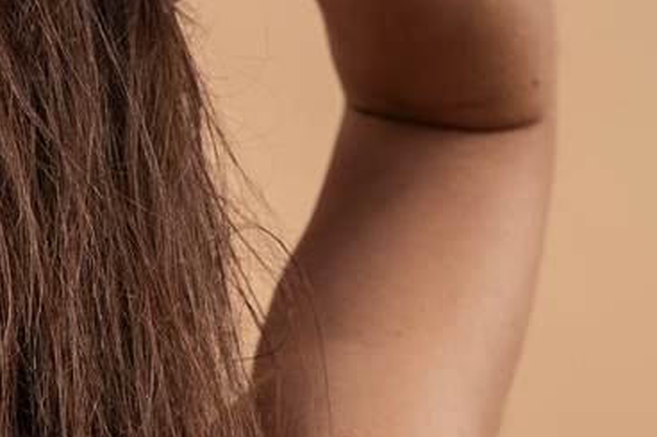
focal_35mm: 275
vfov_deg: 5.0
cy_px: 319
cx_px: -275
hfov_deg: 7.4
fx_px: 5024
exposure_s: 1/160
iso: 125
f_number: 5.6
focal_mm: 67.6
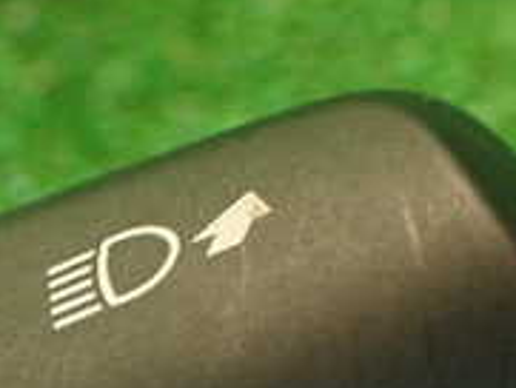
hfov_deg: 17.8
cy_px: 565
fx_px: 1581
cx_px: -63
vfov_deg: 13.3
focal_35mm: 106
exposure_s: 1/30
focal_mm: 5.79
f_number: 2.4
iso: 400
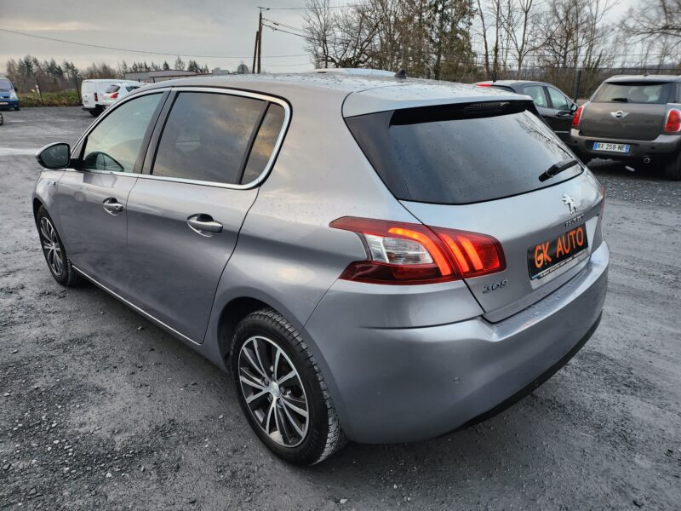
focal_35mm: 24
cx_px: 340
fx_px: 472
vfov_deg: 56.8
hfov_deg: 71.6
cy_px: 256
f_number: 1.8
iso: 160
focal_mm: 5
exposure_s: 1/180
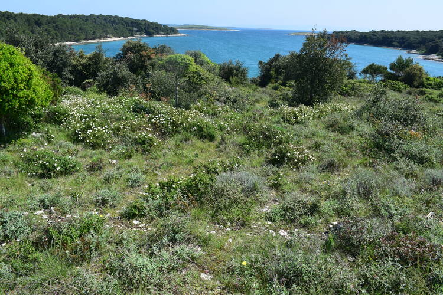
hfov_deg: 59.5
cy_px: 148
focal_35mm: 32
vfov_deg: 41.7
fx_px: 388
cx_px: 222
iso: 400
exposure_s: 1/500
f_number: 11
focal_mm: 21
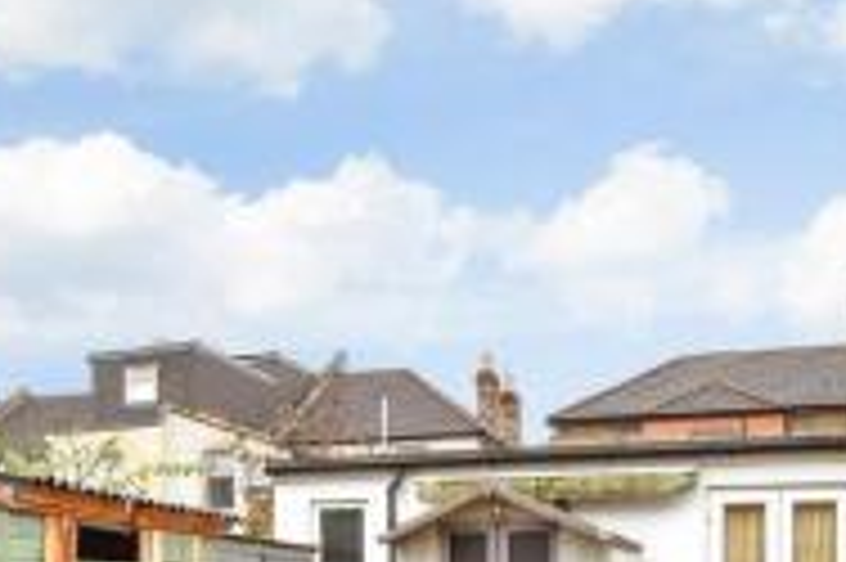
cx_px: 504
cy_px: 614
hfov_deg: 50.4
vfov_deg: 31.2
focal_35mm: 38
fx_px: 892
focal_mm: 10
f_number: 7.1
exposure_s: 1/25
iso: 400
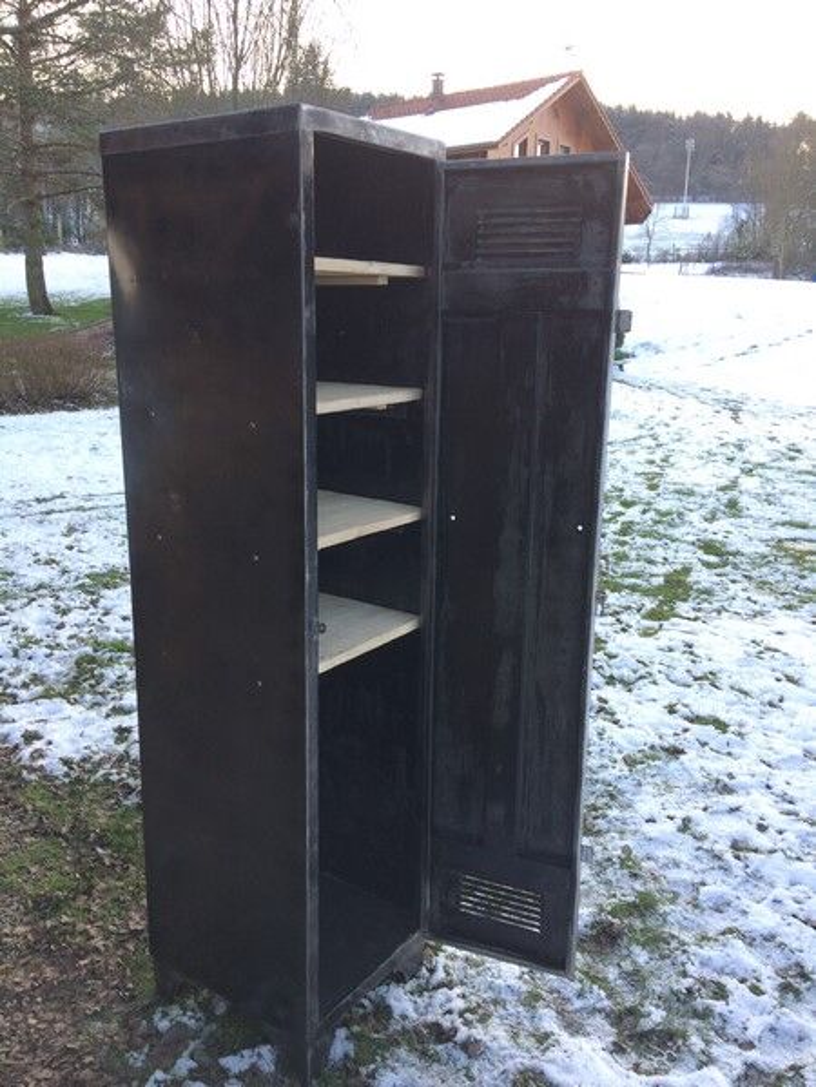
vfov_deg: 61.7
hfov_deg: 48.2
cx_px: 408
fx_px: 911
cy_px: 544
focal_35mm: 29
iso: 32
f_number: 2.2
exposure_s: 1/107
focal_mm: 4.15
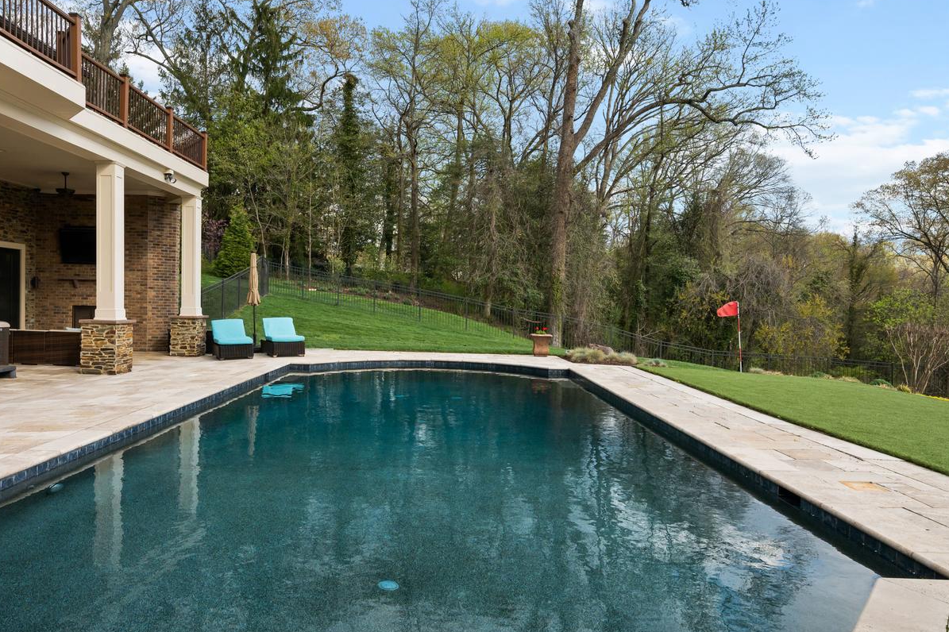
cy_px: 276
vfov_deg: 53.0
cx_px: 412
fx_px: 632
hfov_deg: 73.4
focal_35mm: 24
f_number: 8
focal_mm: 14
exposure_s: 1/125
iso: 200
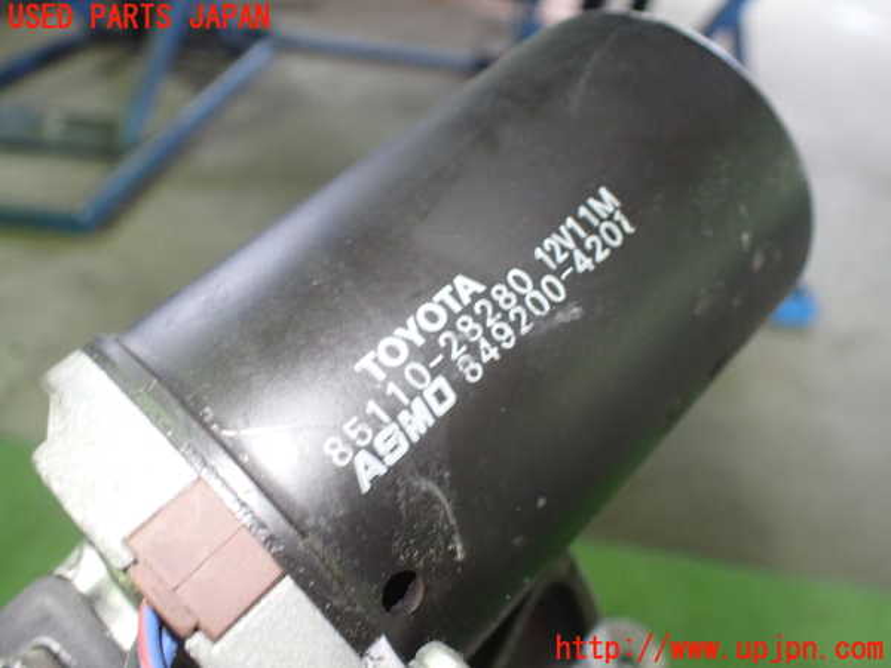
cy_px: 334
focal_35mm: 30
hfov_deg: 60.0
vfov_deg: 46.8
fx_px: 772
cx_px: 446
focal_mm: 5.4
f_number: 2.3
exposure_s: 1/50
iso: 800
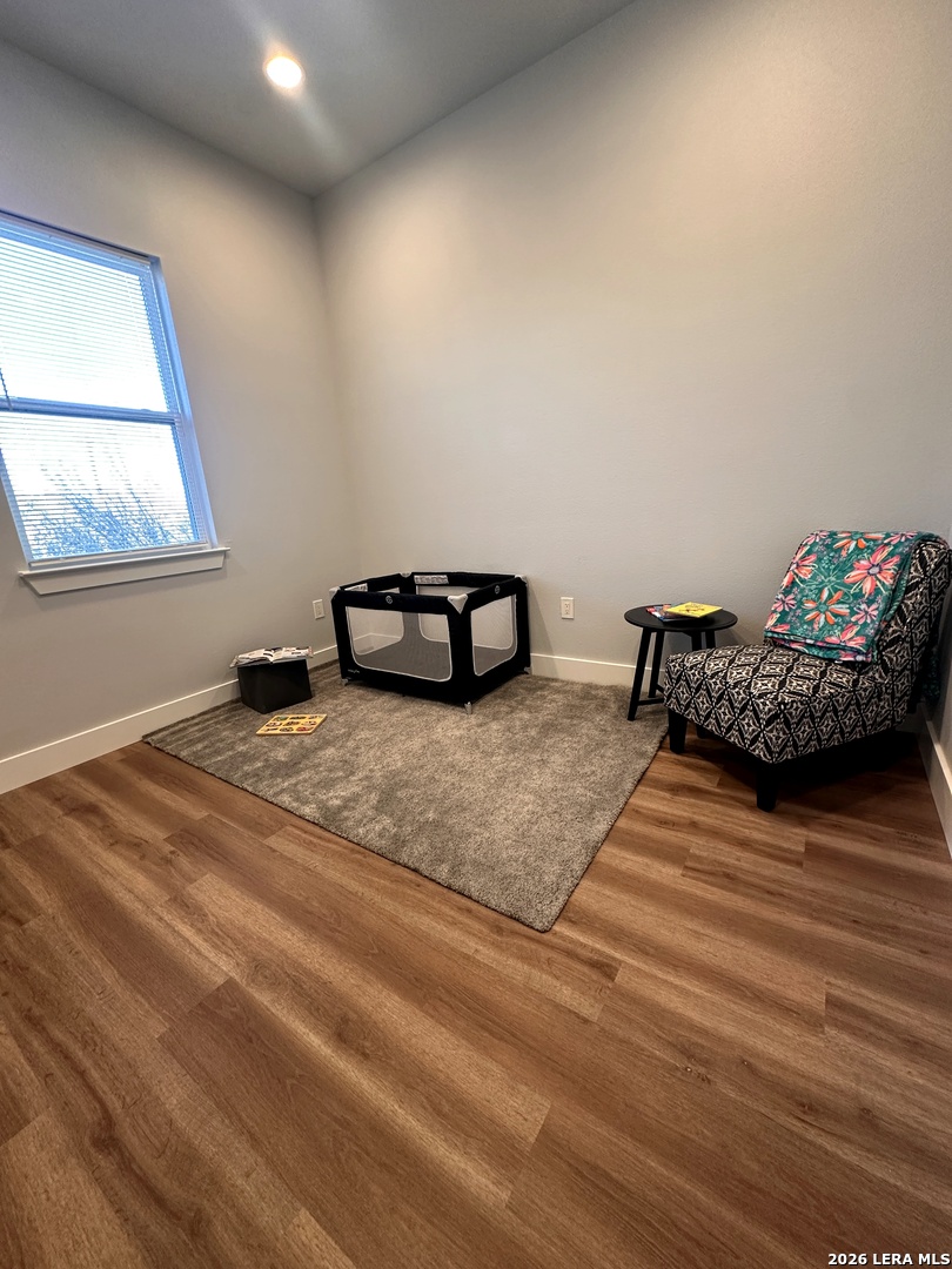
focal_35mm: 14
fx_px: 513
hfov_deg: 85.7
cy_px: 634
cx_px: 476
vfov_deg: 102.1
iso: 250
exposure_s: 1/60
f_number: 2.2
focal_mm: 2.22
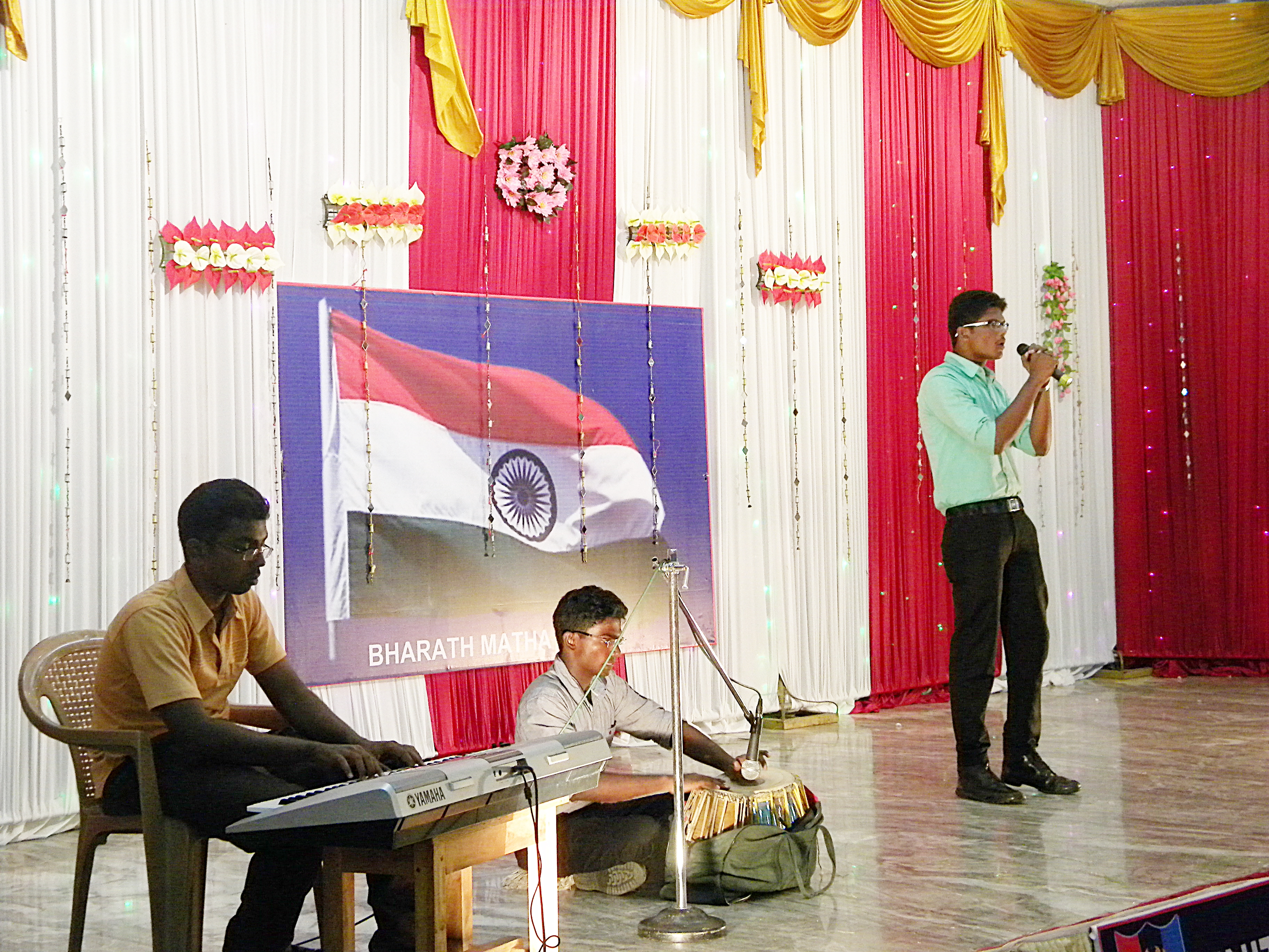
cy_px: 476
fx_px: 2053
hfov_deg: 34.3
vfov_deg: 26.1
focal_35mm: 56
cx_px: 634
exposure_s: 1/39.1
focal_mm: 10.1
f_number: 4.1
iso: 400
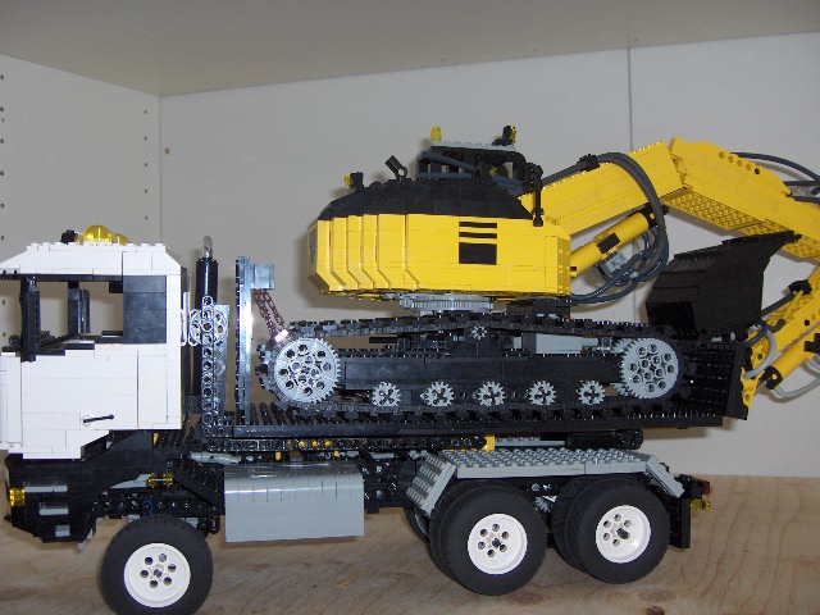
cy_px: 308
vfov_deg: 36.8
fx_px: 924
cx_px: 410
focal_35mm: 39
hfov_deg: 47.9
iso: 100
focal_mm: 8
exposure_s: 1/60
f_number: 2.8
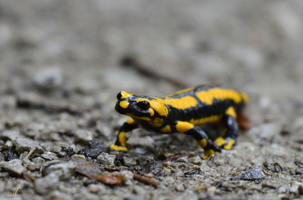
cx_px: 152
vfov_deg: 4.6
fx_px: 2520
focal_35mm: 300
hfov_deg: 6.9
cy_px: 100
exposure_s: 1/125
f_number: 2.8
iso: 400
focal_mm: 200
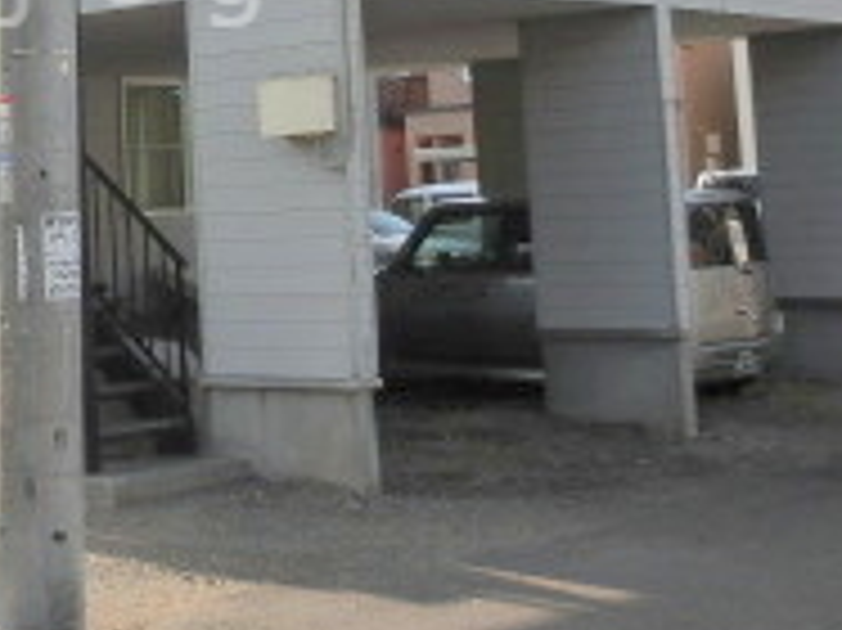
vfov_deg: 17.5
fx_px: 1993
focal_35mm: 82
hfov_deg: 22.8
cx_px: -23
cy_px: -27
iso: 80
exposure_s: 1/1000
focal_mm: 4.24
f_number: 3
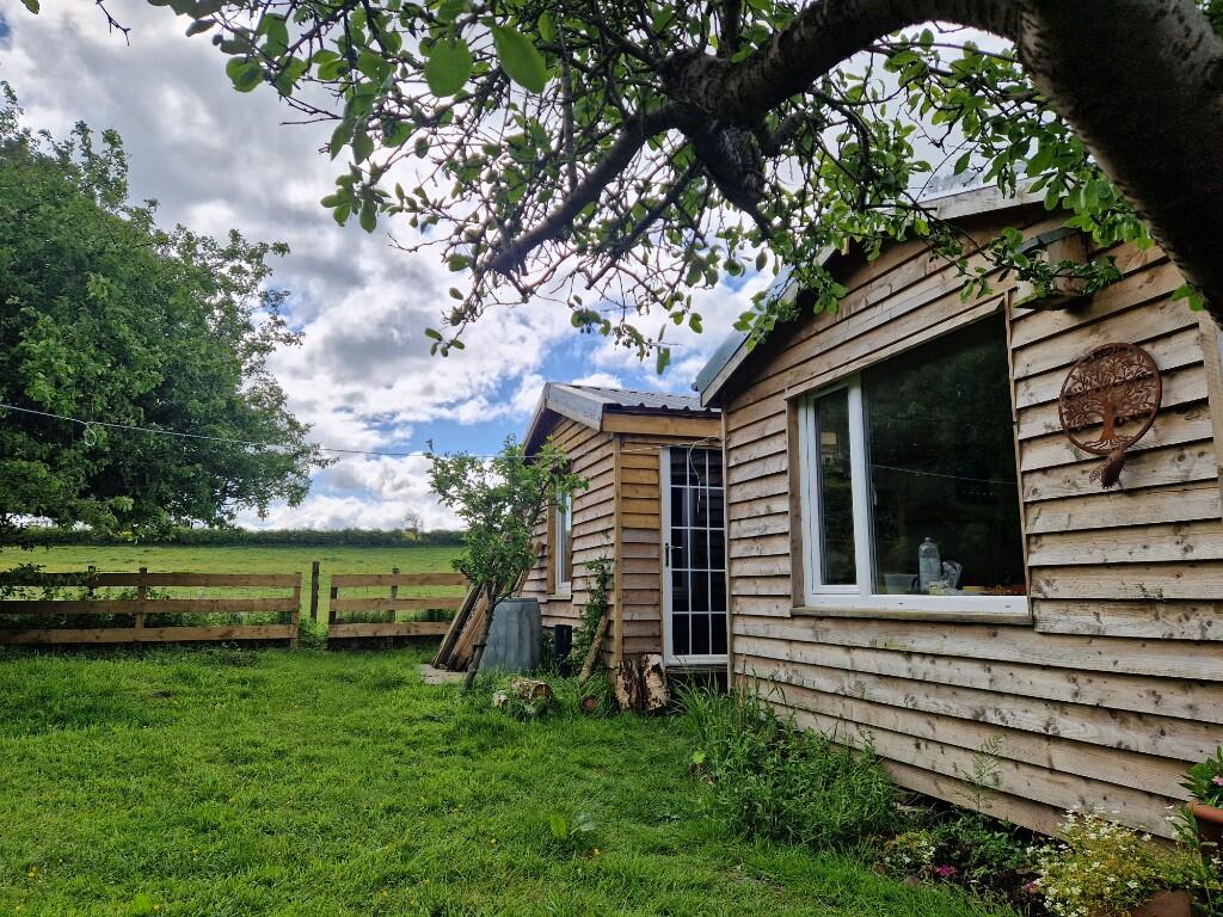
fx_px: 813
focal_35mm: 23
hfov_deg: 73.9
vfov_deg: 58.9
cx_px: 612
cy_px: 458
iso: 50
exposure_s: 1/1320
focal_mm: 5.4
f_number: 1.8
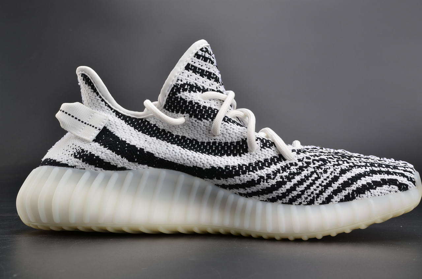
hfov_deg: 43.7
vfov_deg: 29.7
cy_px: 140
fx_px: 526
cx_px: 211
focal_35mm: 45
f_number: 13
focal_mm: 30
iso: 125
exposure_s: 1/100
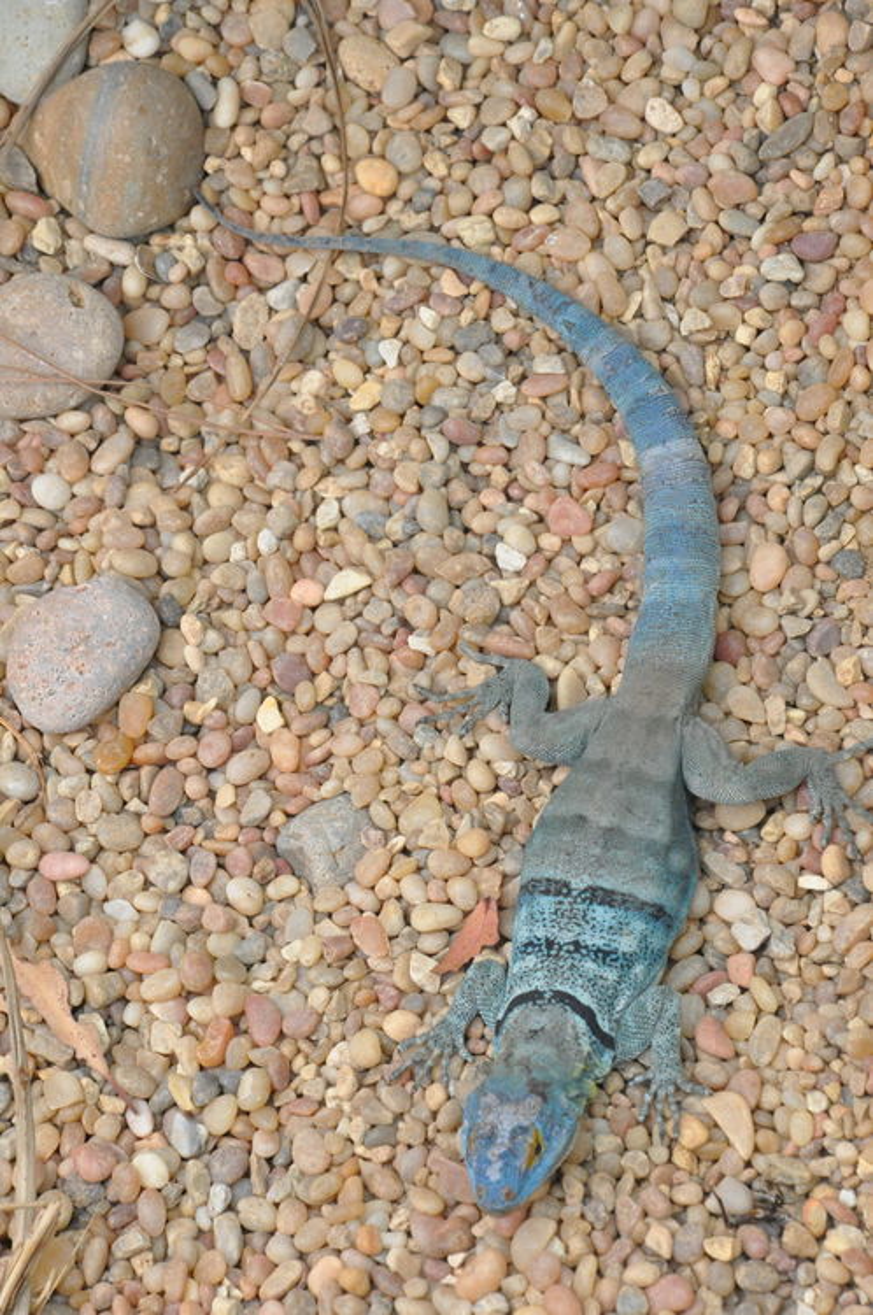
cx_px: 436
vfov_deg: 13.1
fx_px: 5745
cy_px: 658
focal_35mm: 158
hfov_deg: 8.7
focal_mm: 105
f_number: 13
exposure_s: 1/640
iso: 2000
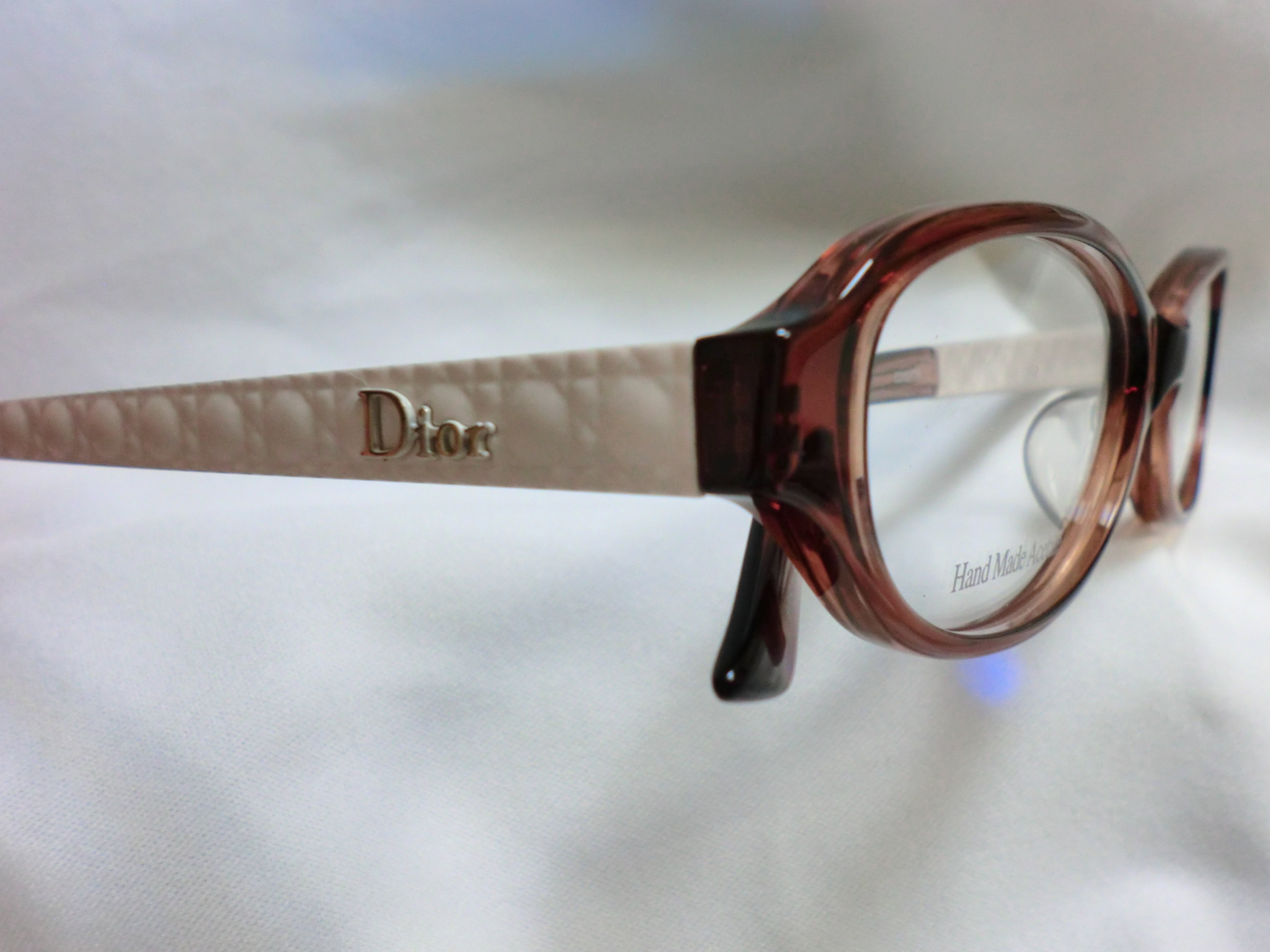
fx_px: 1174
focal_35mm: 32
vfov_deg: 44.2
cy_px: 476
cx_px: 635
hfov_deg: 56.8
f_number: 3.5
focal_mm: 5.8
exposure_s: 1/60
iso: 160
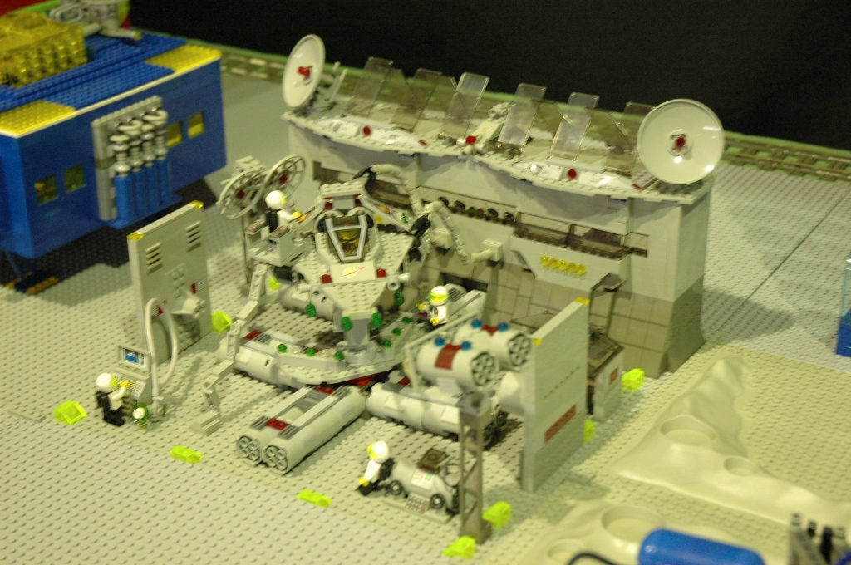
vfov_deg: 20.6
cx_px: 426
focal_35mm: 66
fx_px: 1558
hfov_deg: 30.5
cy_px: 282
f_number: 4.5
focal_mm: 44
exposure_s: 1/13
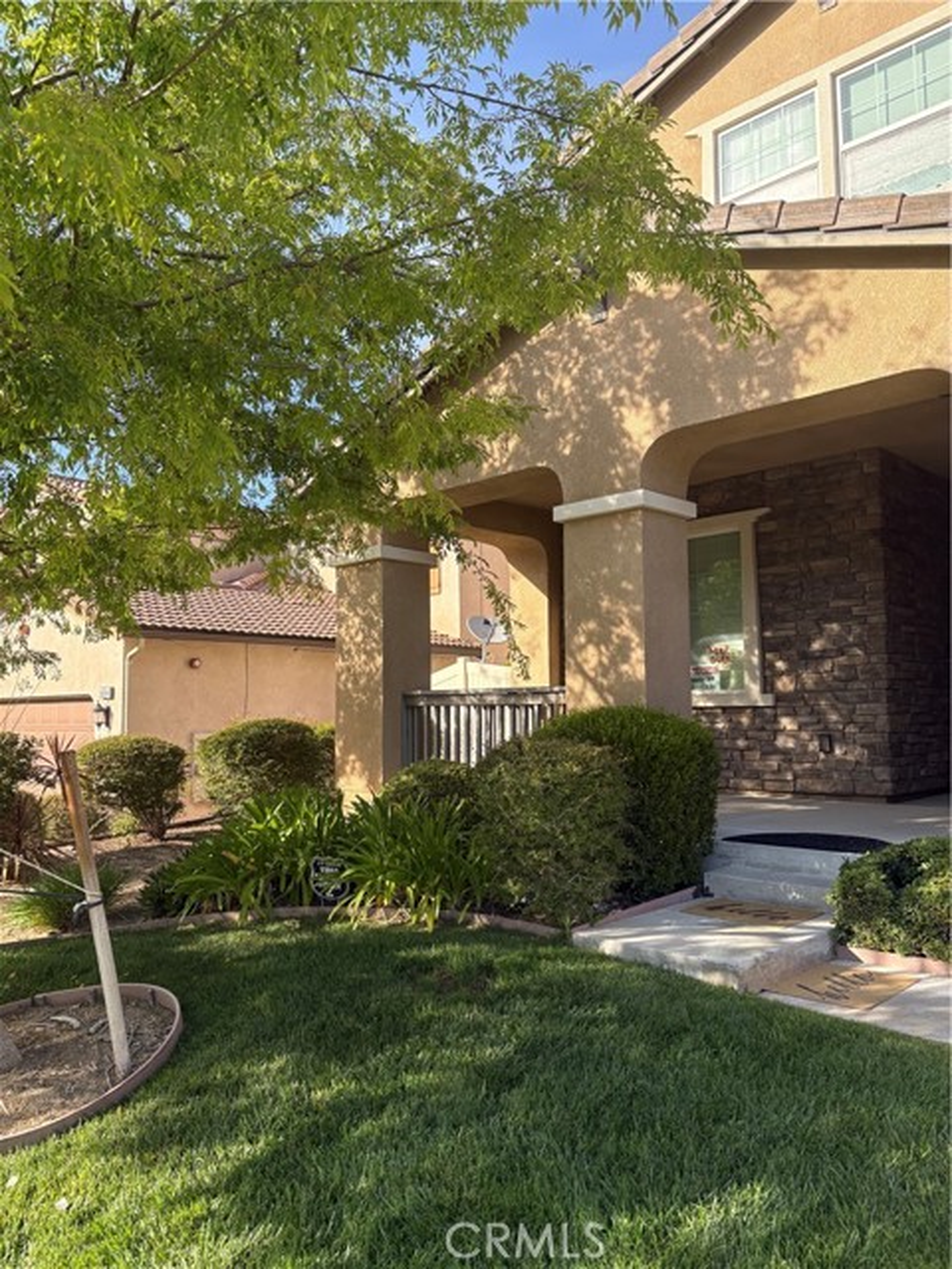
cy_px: 634
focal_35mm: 26
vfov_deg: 67.3
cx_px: 476
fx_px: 953
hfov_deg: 53.1
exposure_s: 1/1016
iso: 64
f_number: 1.6
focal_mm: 5.96
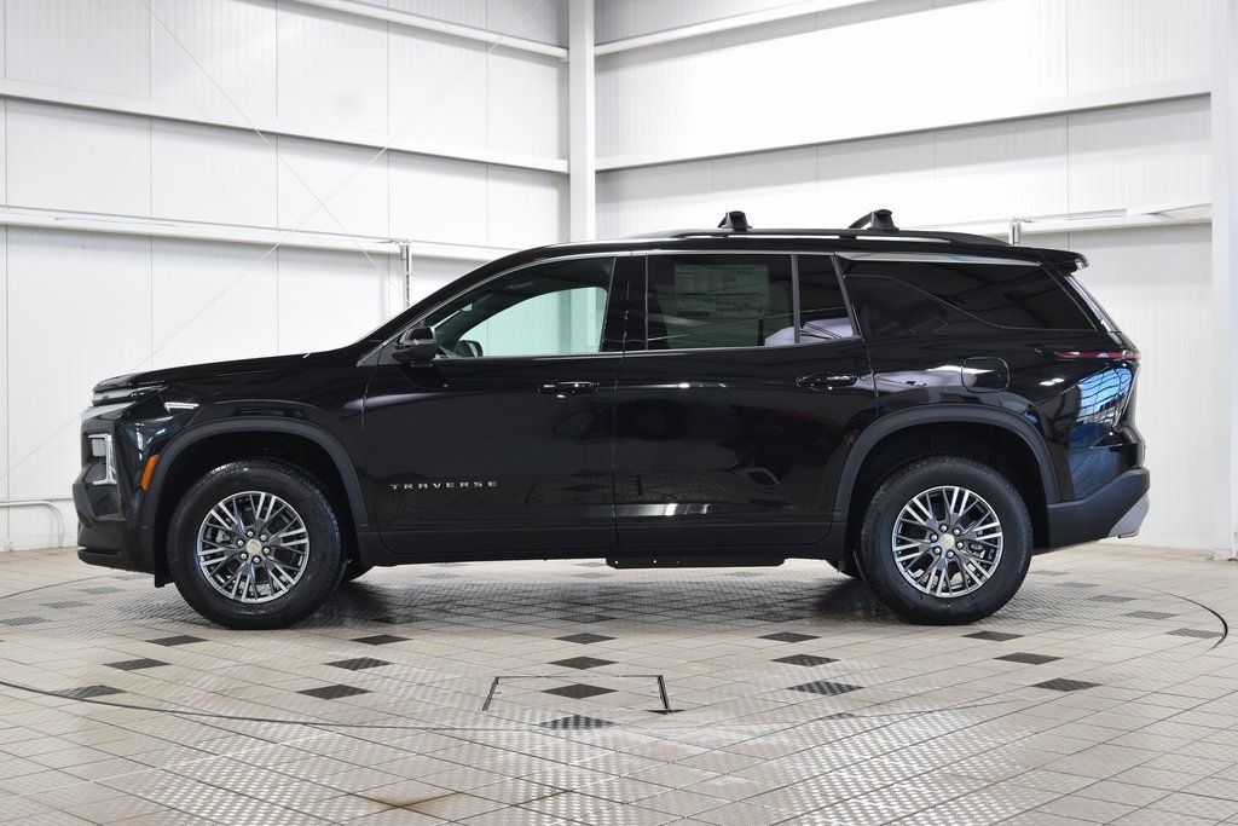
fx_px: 1651
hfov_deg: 41.1
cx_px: 619
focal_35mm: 48
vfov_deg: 28.1
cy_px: 413
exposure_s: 1/15
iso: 640
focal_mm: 32
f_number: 6.3
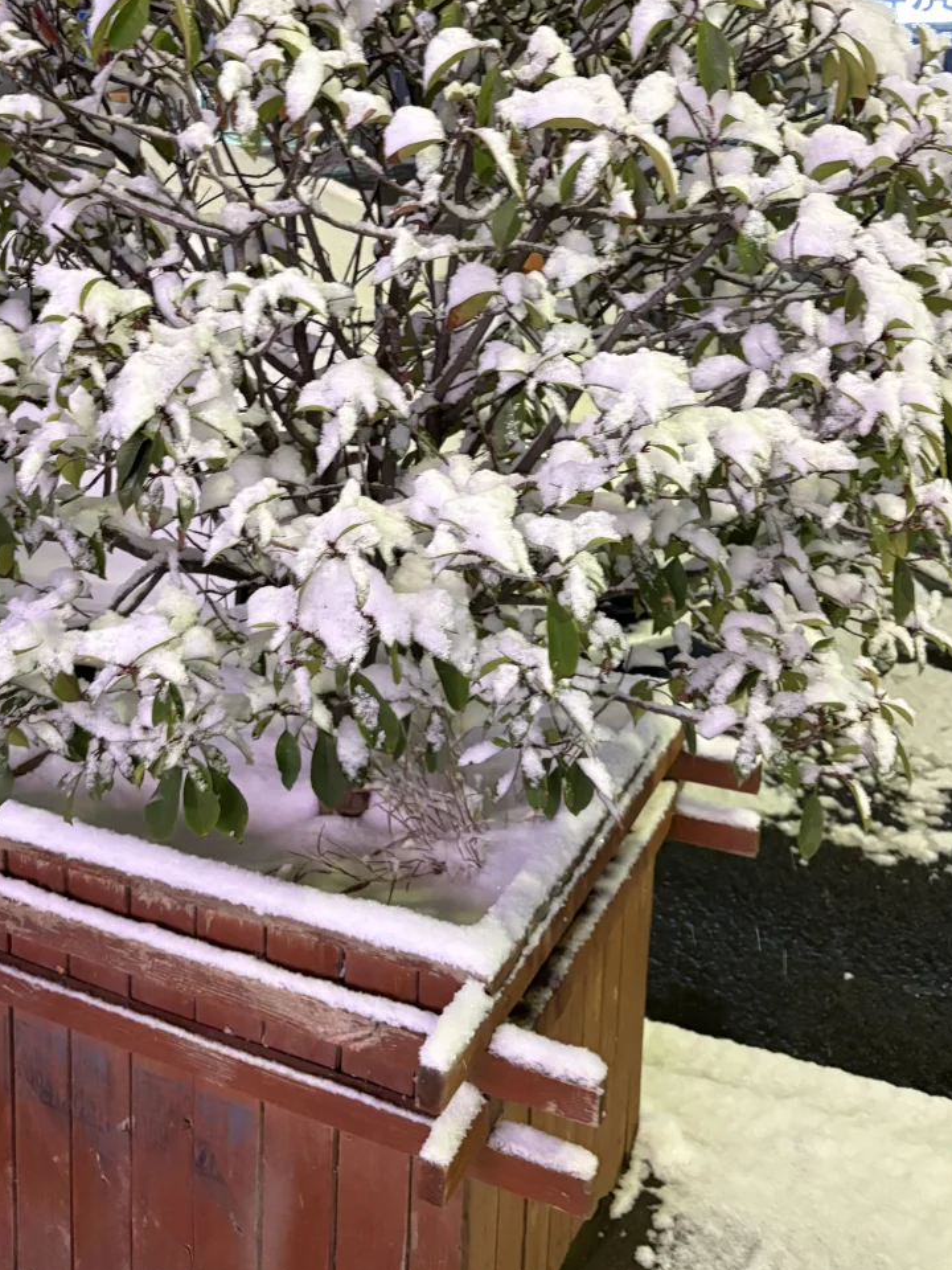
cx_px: 391
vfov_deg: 46.9
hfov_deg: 36.7
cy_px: 398
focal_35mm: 39
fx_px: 1430
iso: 400
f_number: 1.6
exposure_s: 1/50
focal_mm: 5.96
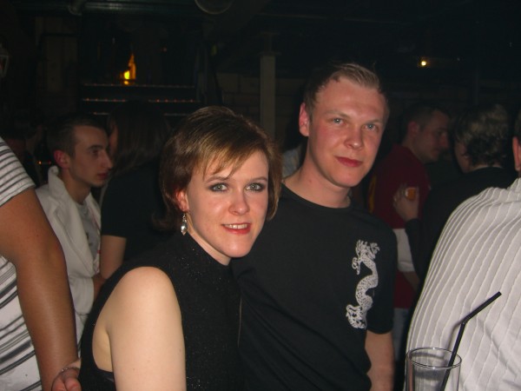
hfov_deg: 49.0
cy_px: 196
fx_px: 572
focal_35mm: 38
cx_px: 260
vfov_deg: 37.7
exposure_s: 1/60
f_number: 2.8
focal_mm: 7.9
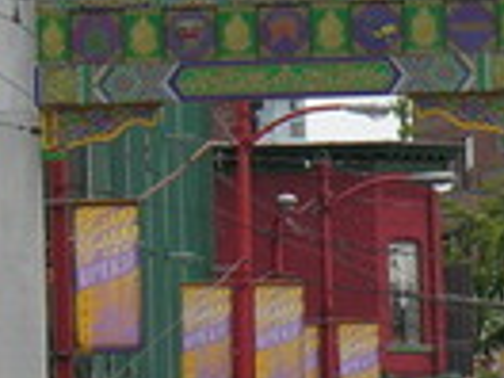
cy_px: 10
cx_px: 1027
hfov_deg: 3.9
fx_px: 7265
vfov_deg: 3.0
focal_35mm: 499
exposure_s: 1/168
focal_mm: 24
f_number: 6.3
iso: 50
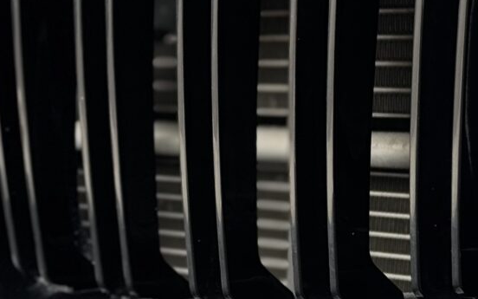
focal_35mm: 177
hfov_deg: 11.8
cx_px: 201
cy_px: -5
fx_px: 2306
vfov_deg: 7.4
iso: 80
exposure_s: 1/171
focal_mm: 6.76
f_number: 1.78
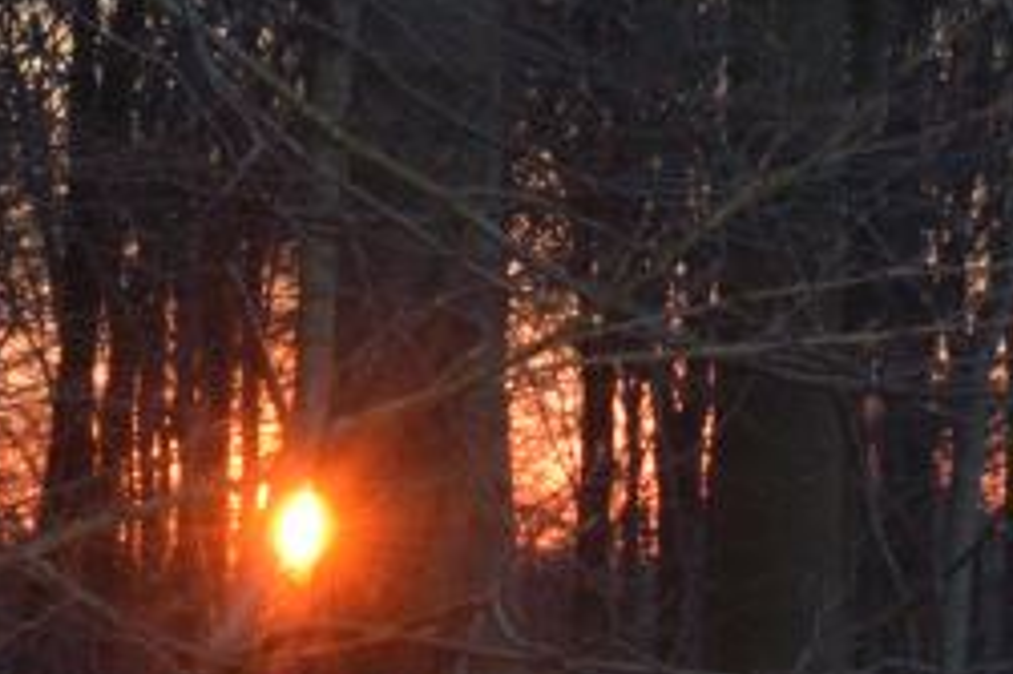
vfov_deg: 6.1
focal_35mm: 224
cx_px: 1178
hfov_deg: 9.1
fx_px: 6299
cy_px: 728
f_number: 8
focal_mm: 26
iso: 800
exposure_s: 1/60
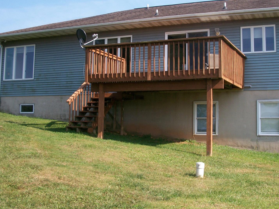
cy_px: 96
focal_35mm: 50
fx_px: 403
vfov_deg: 29.1
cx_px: 159
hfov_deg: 38.1
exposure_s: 1/200
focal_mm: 6.3
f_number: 5.6
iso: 80
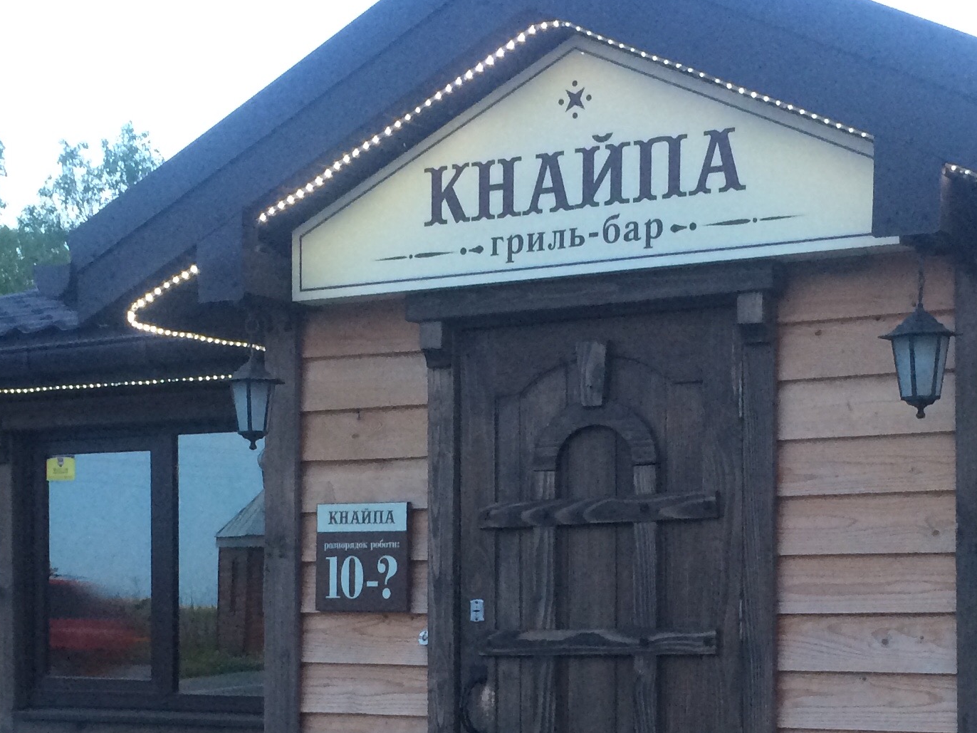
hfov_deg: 28.2
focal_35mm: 69
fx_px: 1947
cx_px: 485
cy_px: 650
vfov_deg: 20.9
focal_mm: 4.15
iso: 160
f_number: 2.2
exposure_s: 1/33
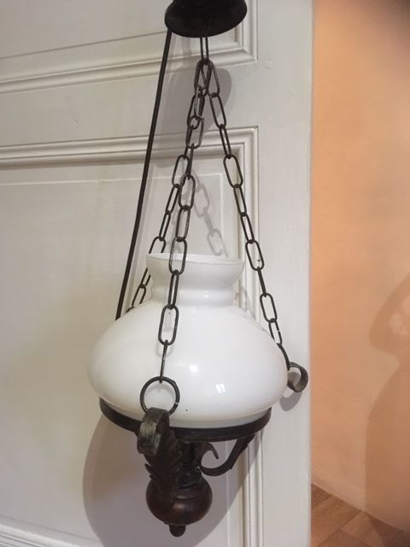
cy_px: 274
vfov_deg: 61.7
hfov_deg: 48.2
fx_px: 458
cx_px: 205
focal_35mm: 29
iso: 320
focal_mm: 4.15
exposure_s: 1/17
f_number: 2.2
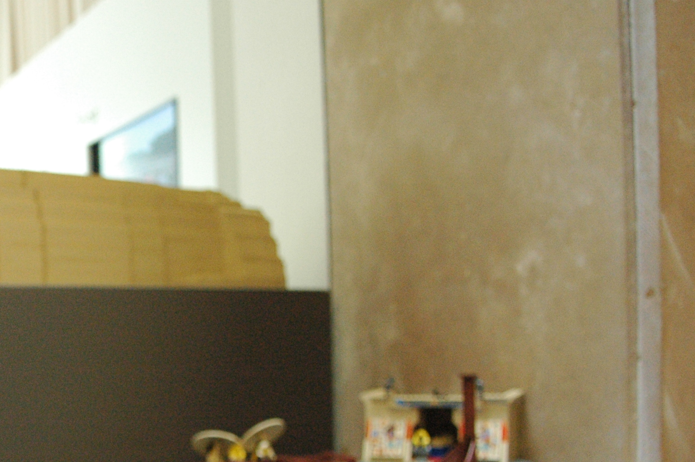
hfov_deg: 35.1
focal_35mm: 54
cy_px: 370
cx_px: 89
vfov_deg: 24.6
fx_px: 1042
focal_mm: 18
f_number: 3.5
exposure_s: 1/100
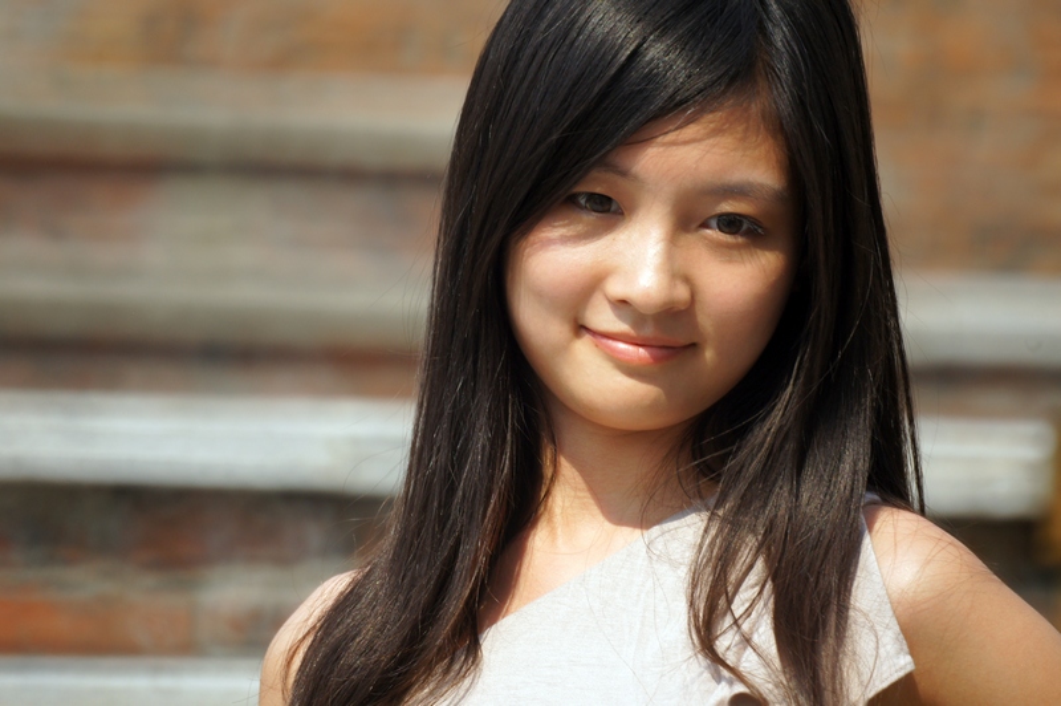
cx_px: 530
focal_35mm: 750
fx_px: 22085
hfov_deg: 2.8
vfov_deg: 1.8
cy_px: 353
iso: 250
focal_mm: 500
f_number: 8
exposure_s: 1/500
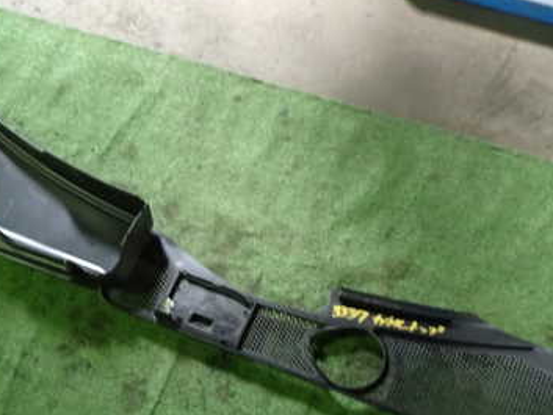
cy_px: 282
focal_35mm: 51
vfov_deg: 28.4
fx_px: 815
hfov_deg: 37.4
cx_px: 248
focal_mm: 5.4
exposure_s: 1/30
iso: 250
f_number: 2.3
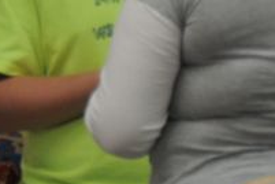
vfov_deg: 1.7
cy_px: -104
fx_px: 6122
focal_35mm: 802
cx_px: -148
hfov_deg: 2.6
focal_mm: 105
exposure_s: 1/60
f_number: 5.3
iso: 560
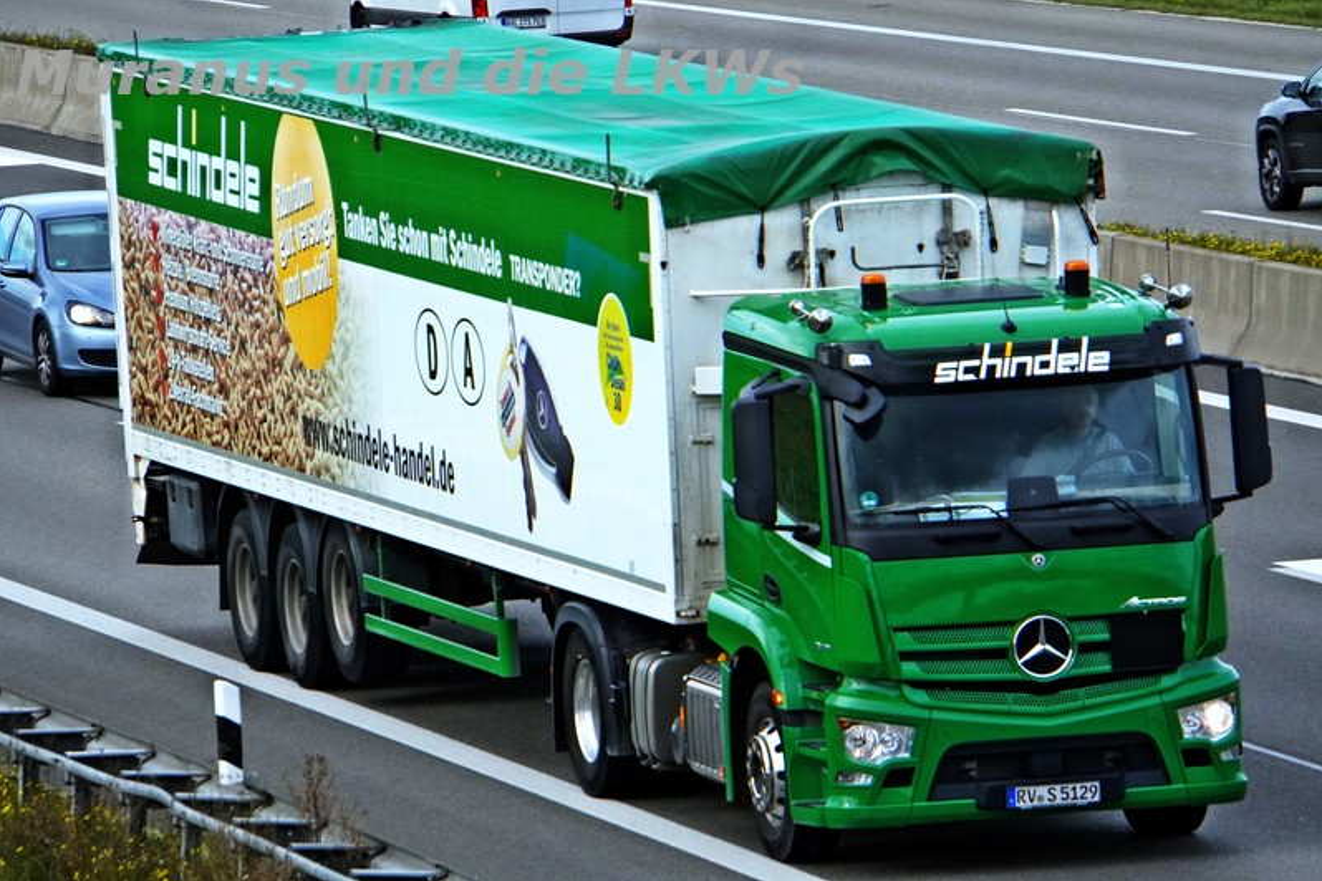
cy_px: 440
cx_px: 661
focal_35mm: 301
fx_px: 11053
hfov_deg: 6.8
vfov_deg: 4.6
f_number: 6.3
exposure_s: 1/2500
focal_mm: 200
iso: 2000
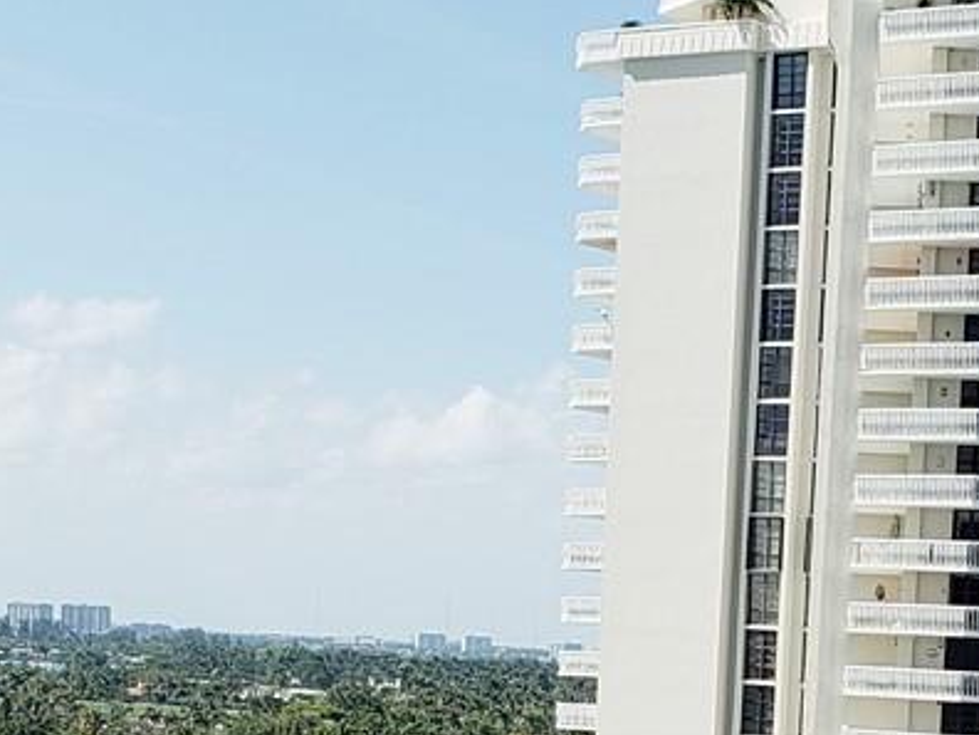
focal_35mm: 105
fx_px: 2970
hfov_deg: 18.6
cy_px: 963
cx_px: 700
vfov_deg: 13.6
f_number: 2.4
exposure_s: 1/1635
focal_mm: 4.3
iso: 50
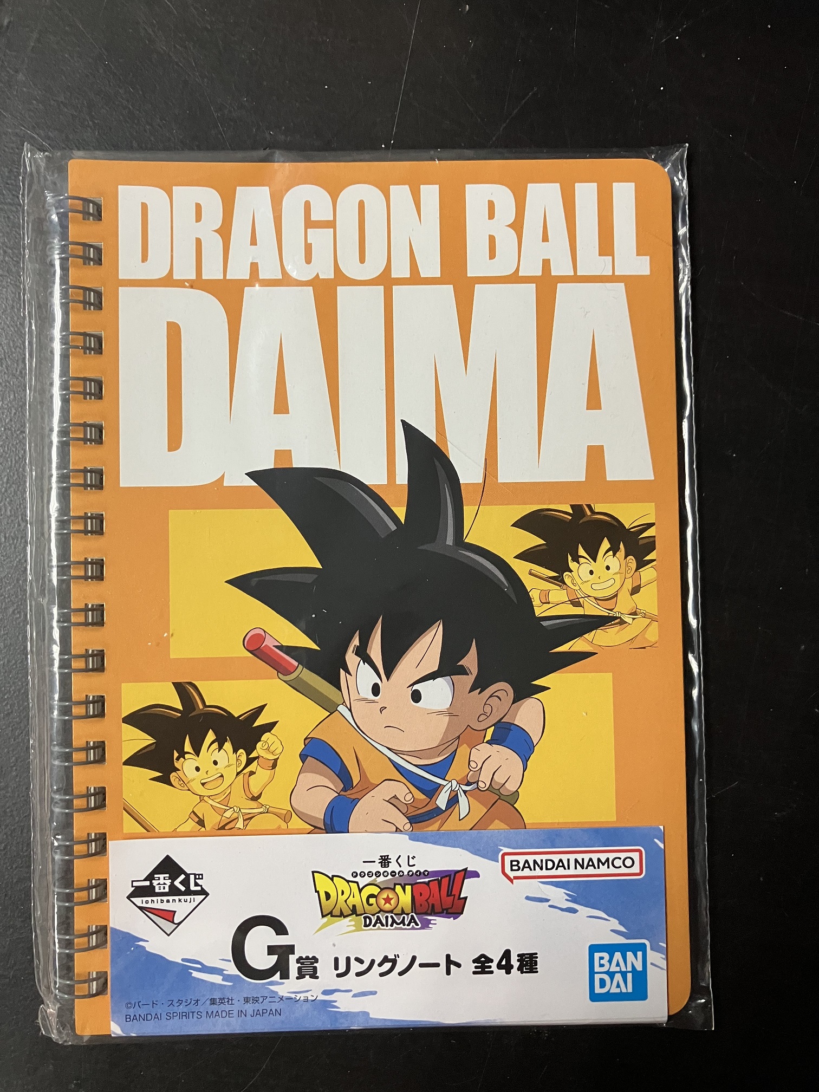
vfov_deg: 63.4
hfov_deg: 49.7
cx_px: 410
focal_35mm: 28
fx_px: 883
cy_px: 546
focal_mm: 3.99
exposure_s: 1/50
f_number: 1.8
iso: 200
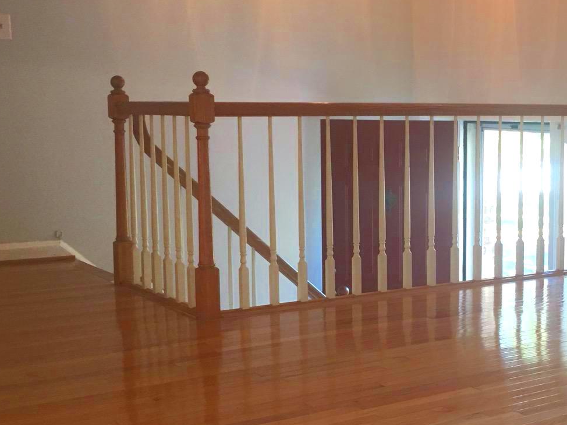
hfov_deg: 30.6
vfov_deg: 24.0
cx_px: 485
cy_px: 256
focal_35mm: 61
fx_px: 999
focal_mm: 4.15
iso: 100
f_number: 2.2
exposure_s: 1/30
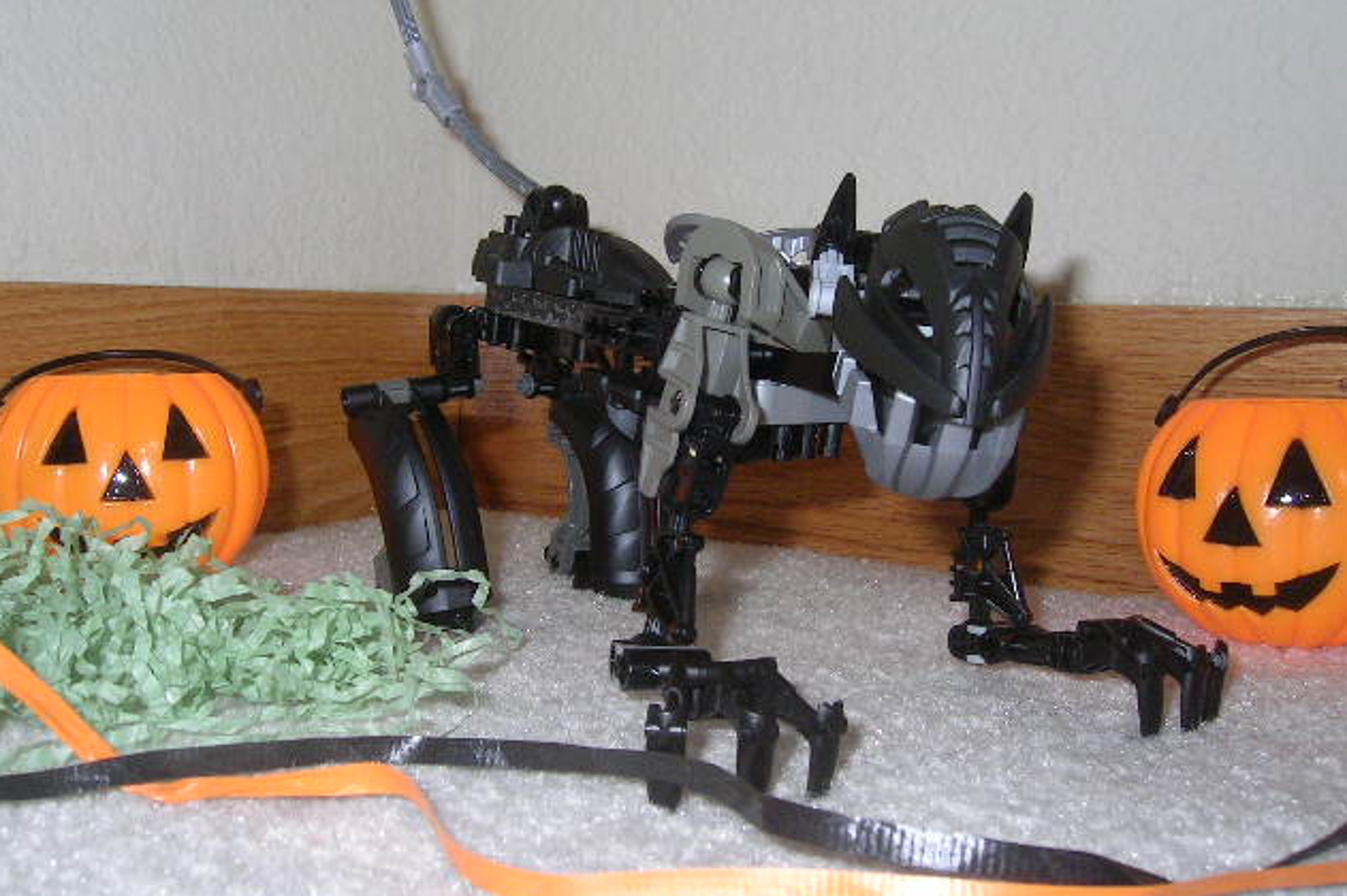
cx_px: 677
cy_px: 407
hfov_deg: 50.7
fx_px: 1421
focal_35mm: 38
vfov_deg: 35.0
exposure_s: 1/30
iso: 100
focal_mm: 5.6
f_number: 4.8
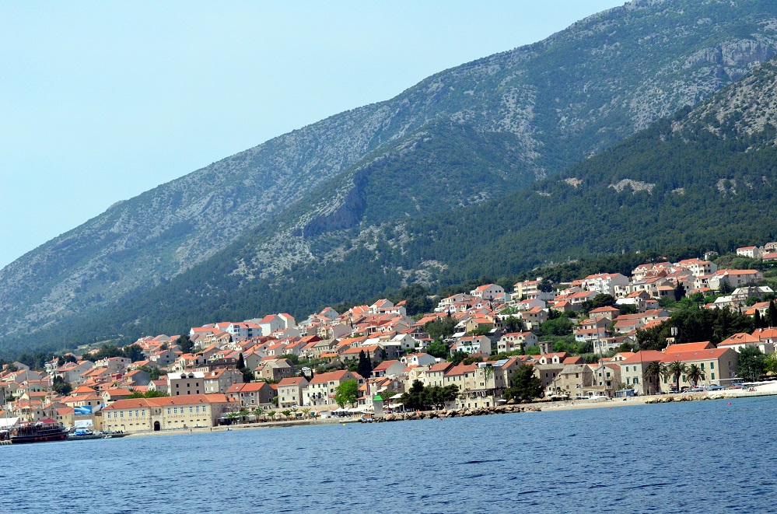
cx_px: 388
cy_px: 257
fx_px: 2261
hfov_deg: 19.5
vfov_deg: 13.0
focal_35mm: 105
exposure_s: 1/8000
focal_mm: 70
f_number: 6.3
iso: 1600
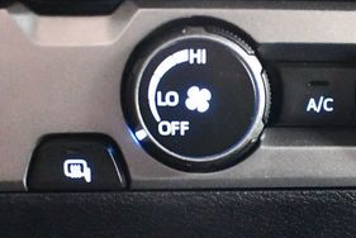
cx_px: 324
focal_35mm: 82
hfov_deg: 24.0
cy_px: 212
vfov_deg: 16.5
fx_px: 812
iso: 12800
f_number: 3.5
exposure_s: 1/15
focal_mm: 18
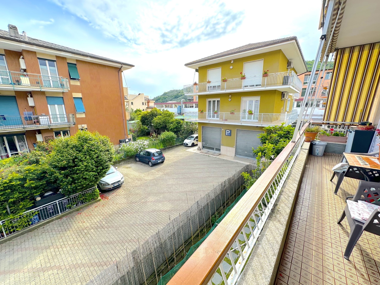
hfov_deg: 102.1
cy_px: 142
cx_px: 190
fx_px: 154
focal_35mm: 14
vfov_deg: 85.7
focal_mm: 2.22
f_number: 2.2
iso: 40
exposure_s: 1/515
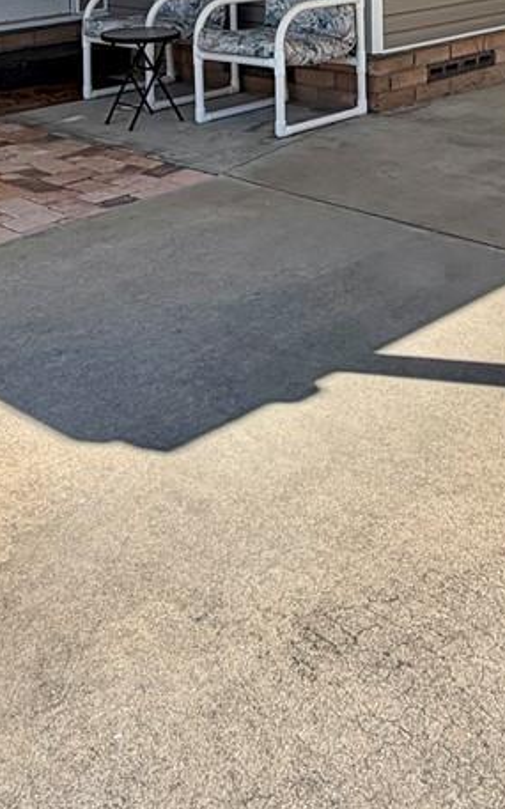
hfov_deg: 24.6
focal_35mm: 52
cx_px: 360
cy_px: -78
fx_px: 1147
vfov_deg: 33.9
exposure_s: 1/779
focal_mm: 2.22
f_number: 2.2
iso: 20
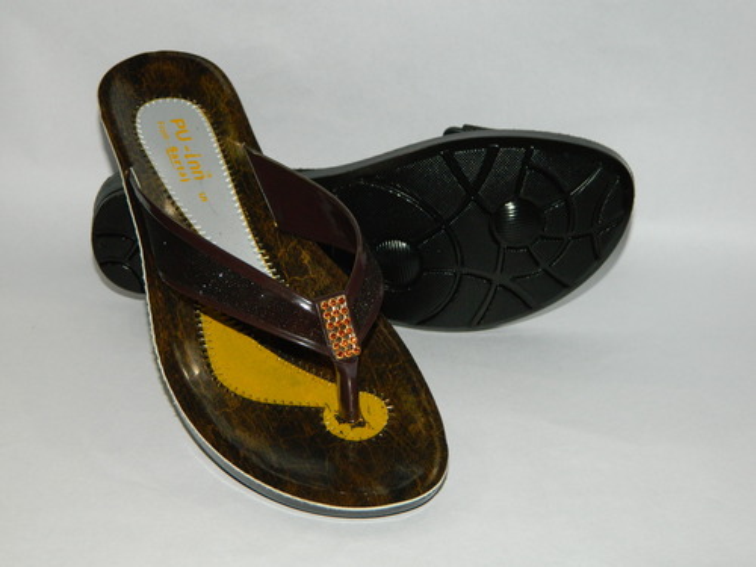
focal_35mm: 57
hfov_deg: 33.8
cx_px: 378
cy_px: 284
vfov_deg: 25.7
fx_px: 1245
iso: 200
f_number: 3.8
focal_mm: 10.2
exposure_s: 1/50
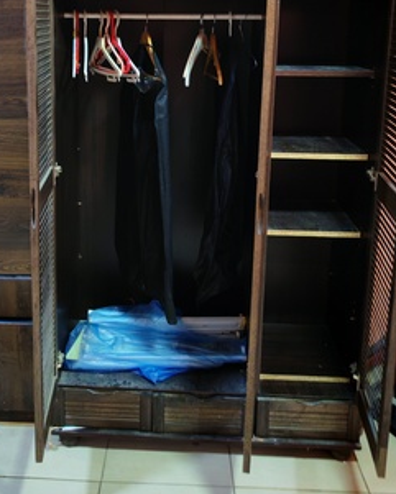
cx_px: 154
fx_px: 586
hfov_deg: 37.2
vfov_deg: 44.6
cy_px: 137
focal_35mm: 40
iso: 1000
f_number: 1.95
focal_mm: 5.52
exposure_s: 1/24
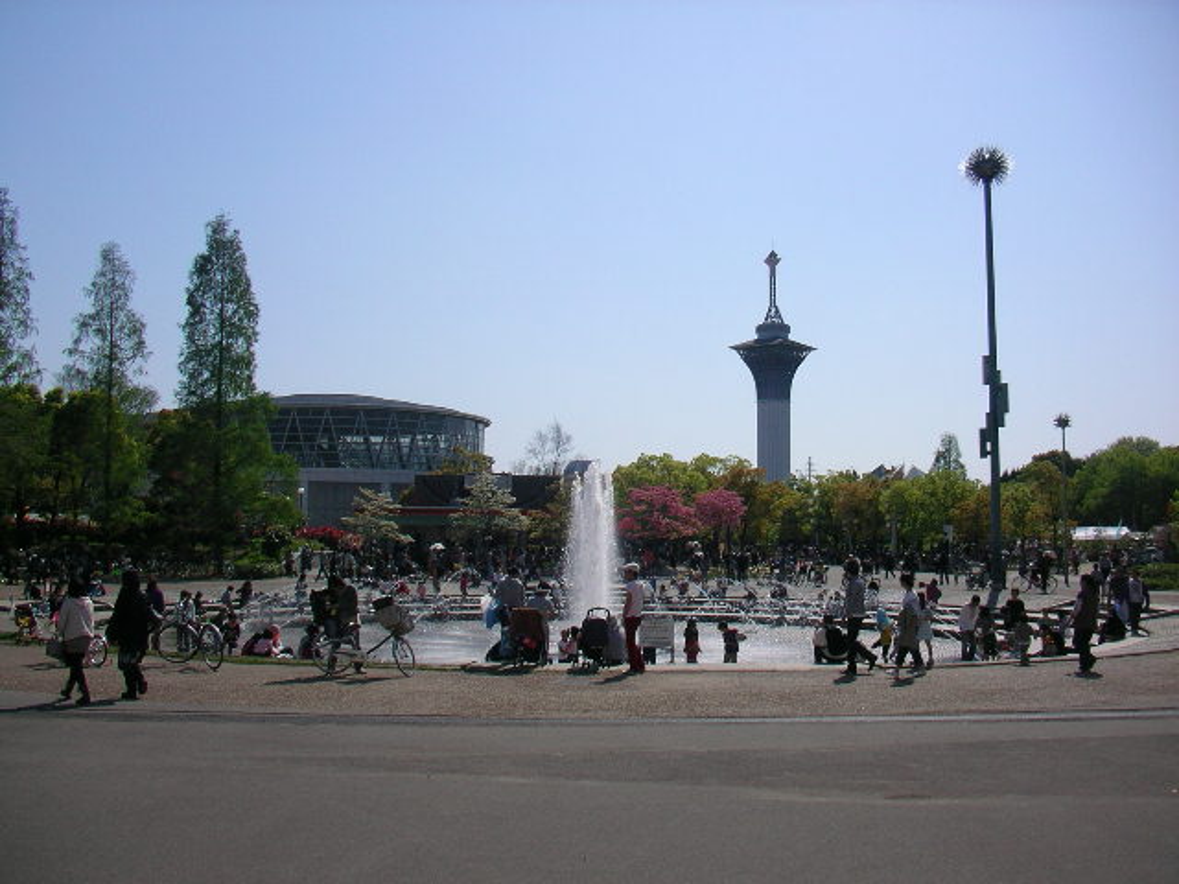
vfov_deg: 38.7
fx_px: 1260
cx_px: 590
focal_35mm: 37
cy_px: 442
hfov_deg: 50.1
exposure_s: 1/800
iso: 50
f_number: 6.9
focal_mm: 5.7
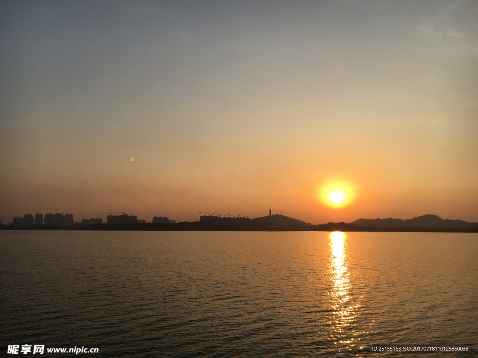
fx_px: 400
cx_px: 239
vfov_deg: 48.2
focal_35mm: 29
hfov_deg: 61.7
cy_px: 179
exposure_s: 1/1748
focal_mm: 4.15
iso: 25
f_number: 2.2
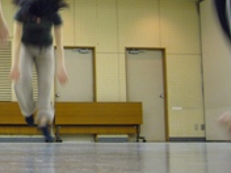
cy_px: 39
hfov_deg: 19.5
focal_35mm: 96
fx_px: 641
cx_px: -26
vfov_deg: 15.3
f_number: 3
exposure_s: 1/15
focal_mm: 6.6
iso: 125
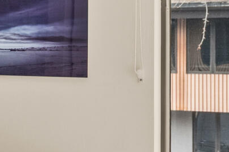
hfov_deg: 14.0
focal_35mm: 127
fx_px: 808
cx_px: -203
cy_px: 67
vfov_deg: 10.8
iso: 400
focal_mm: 17
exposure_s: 1
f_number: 10
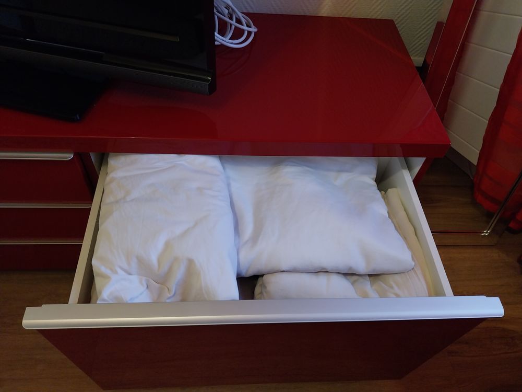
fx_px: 392
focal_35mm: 26
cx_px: 261
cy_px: 196
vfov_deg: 53.1
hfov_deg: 67.3
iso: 320
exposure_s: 1/50
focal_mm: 4
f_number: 1.8
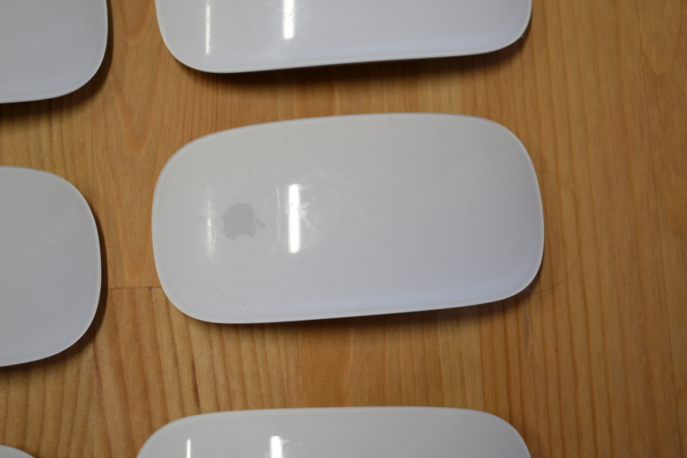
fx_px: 1164
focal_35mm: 61
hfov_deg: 32.9
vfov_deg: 22.3
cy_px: 226
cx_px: 347
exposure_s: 1/40
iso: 400
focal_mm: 40
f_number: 5.3
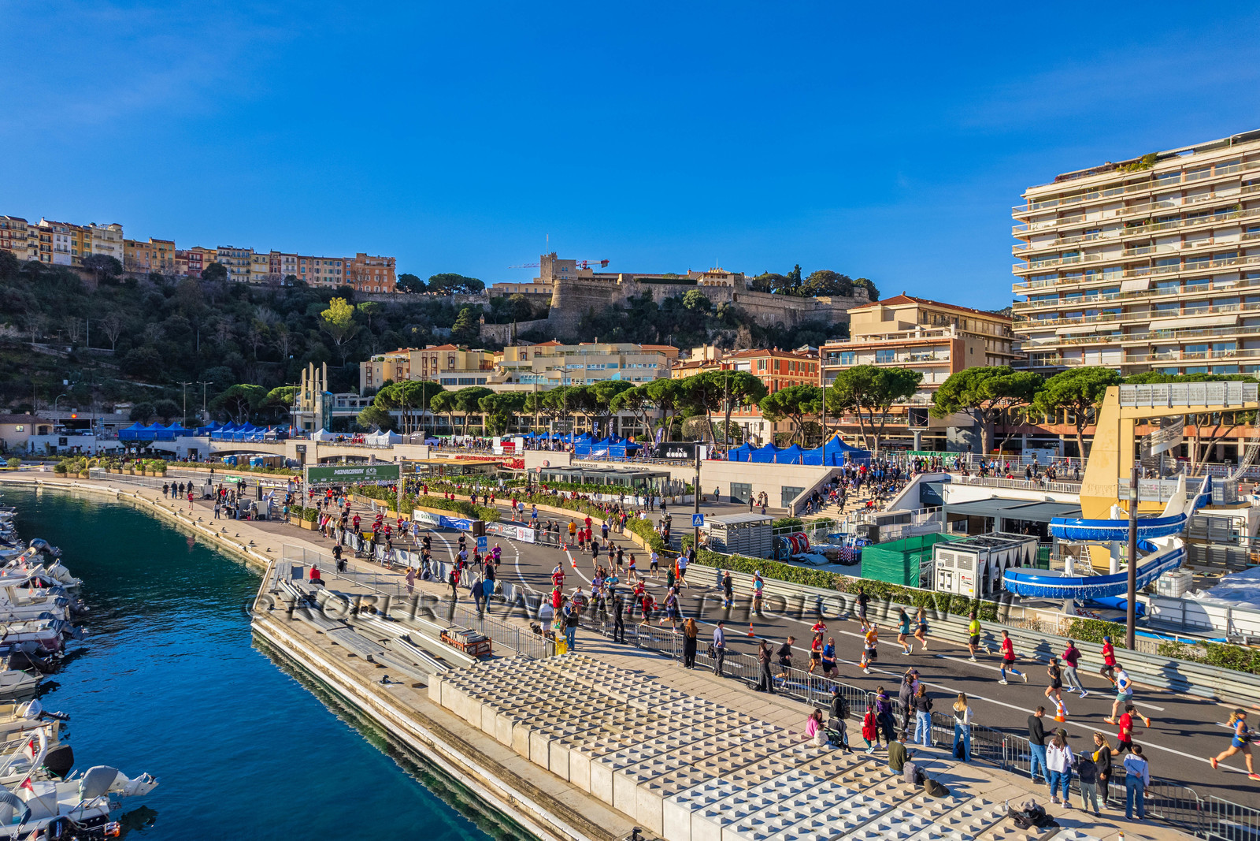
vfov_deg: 57.2
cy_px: 420
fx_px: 770
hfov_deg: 78.6
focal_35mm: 22
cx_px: 630
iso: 100
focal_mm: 8.4
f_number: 2.8
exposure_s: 1/1600
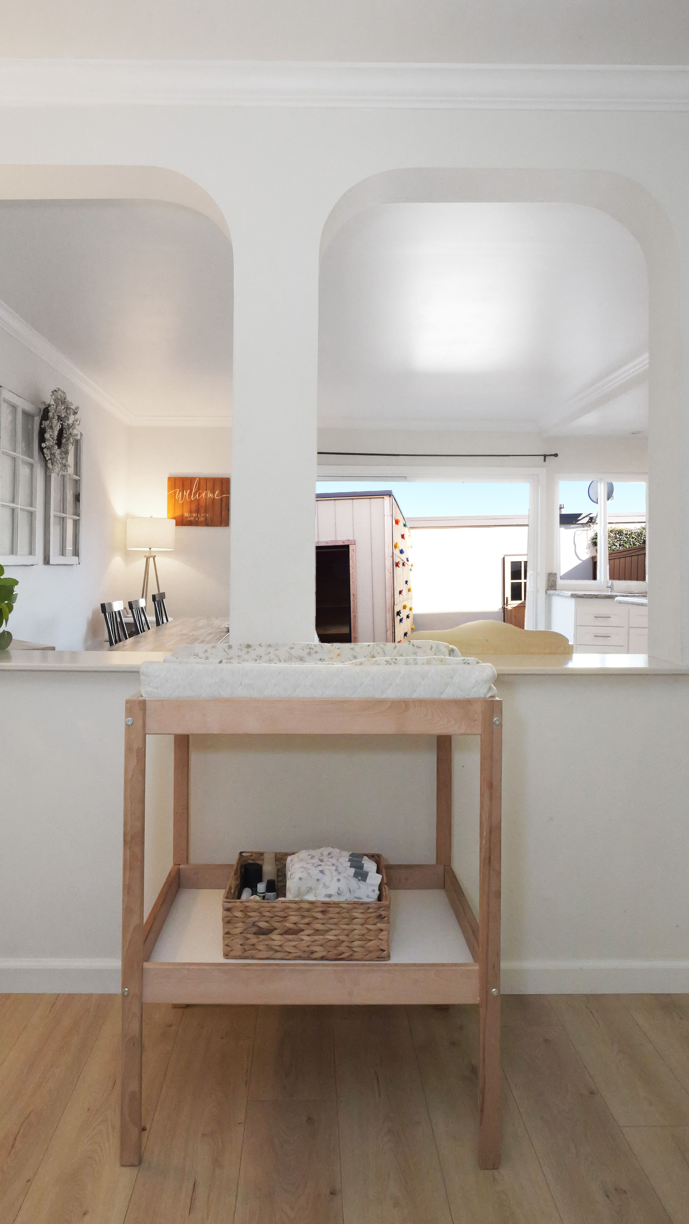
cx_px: 273
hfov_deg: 51.1
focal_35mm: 22
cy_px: 563
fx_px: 714
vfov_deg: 81.0
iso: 3200
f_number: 8
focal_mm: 9
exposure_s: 1/80
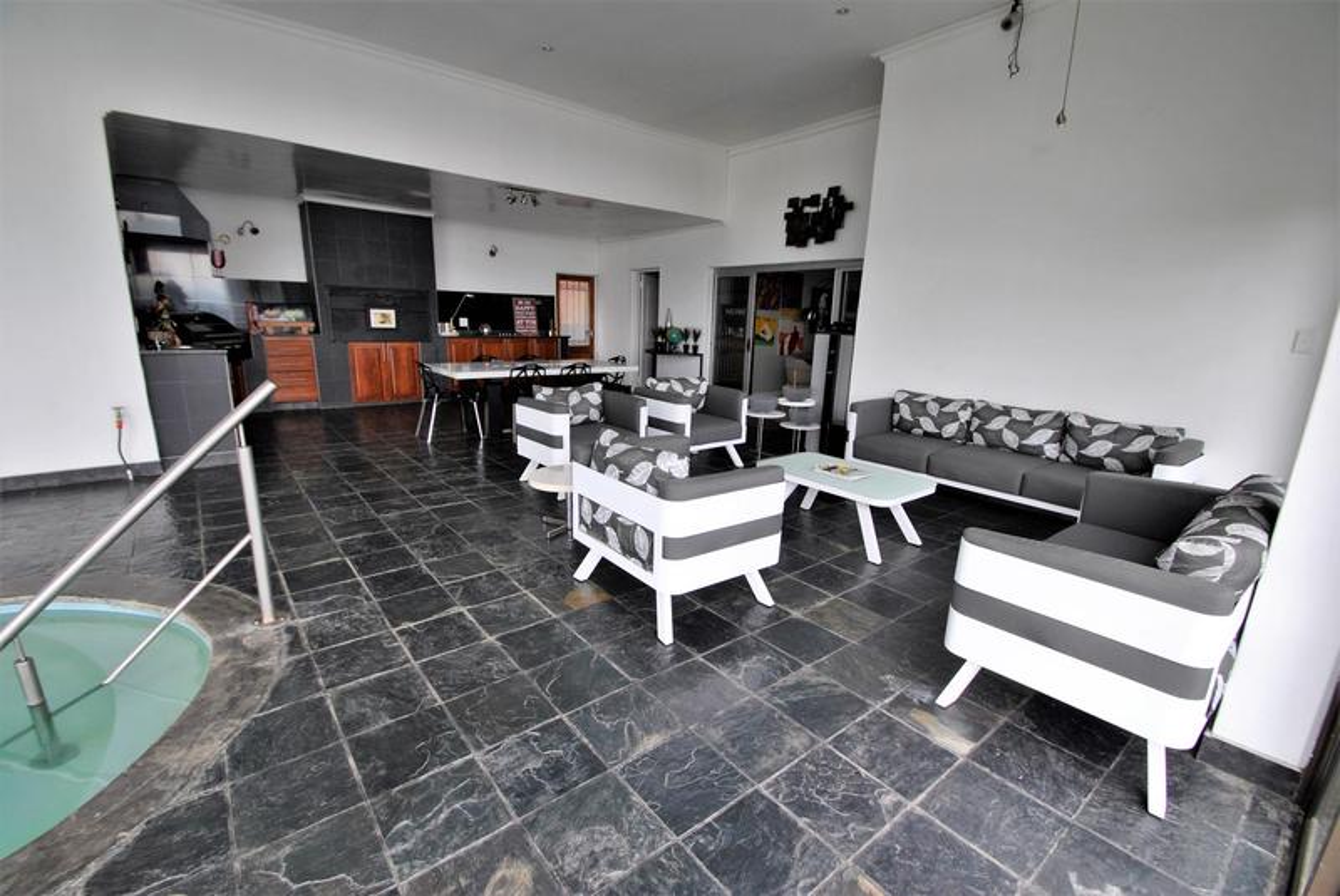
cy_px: 448
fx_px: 559
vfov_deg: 77.4
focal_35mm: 15
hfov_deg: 100.3
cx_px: 670
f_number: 4.5
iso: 200
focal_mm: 10
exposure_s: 1/80
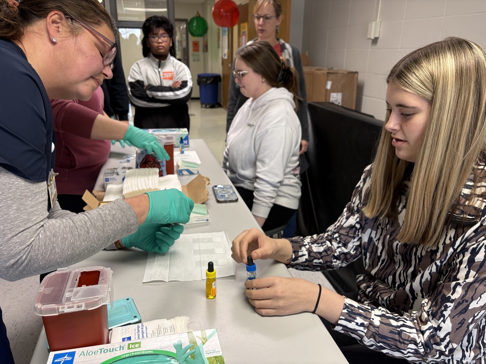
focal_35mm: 26
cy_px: 182
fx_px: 365
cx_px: 243
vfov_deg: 53.1
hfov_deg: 67.3
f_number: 1.6
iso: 100
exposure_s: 1/60
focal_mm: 5.96
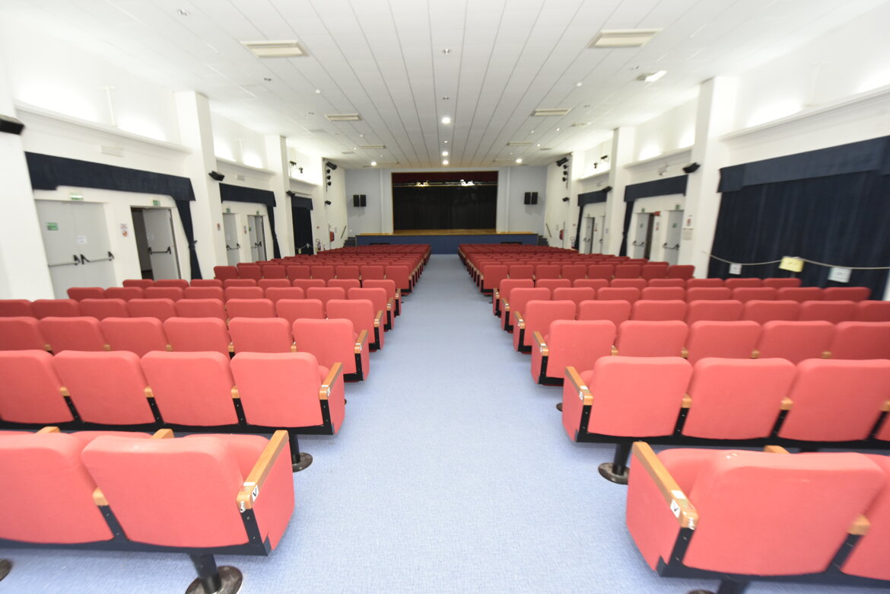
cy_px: 297
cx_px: 445
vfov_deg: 77.3
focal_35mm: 15
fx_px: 371
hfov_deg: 100.4
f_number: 4
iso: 1600
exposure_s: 1/60
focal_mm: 10
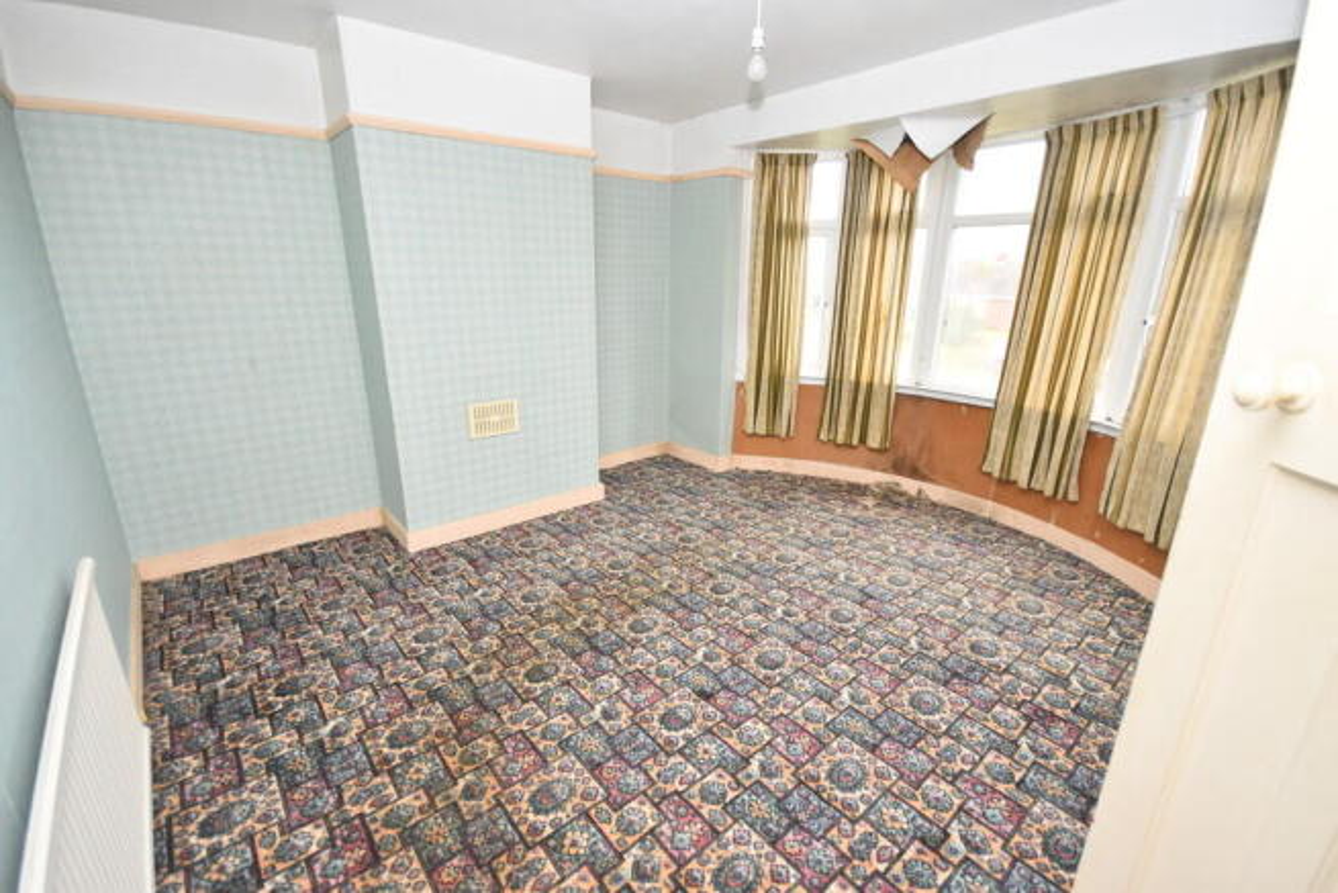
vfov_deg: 77.4
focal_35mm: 15
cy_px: 446
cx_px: 669
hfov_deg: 100.4
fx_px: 558
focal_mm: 10
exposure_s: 1/125
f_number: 4
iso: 1000
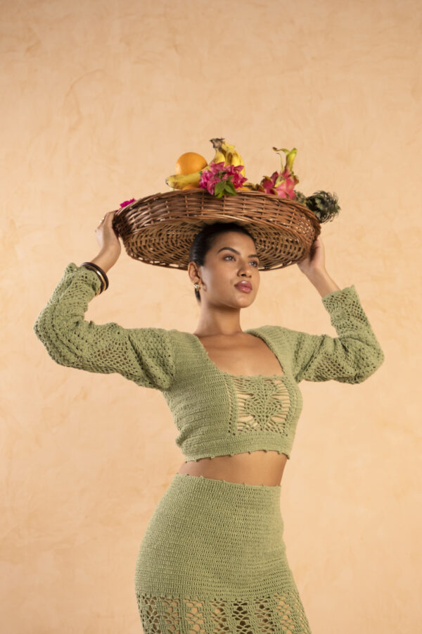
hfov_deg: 29.2
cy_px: 317
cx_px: 211
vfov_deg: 42.7
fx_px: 809
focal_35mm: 46
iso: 250
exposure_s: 1/100
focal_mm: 30.8
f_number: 4
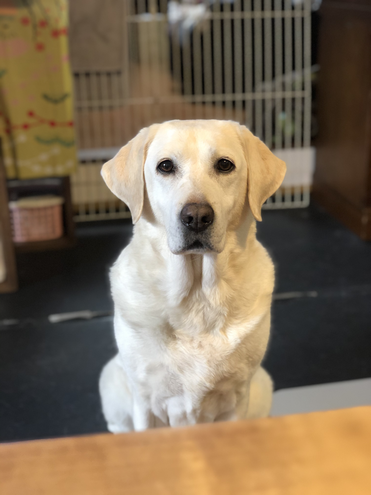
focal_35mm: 52
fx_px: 743
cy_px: 248
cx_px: 186
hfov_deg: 28.0
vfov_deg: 36.8
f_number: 2.4
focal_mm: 6
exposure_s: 1/27
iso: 160
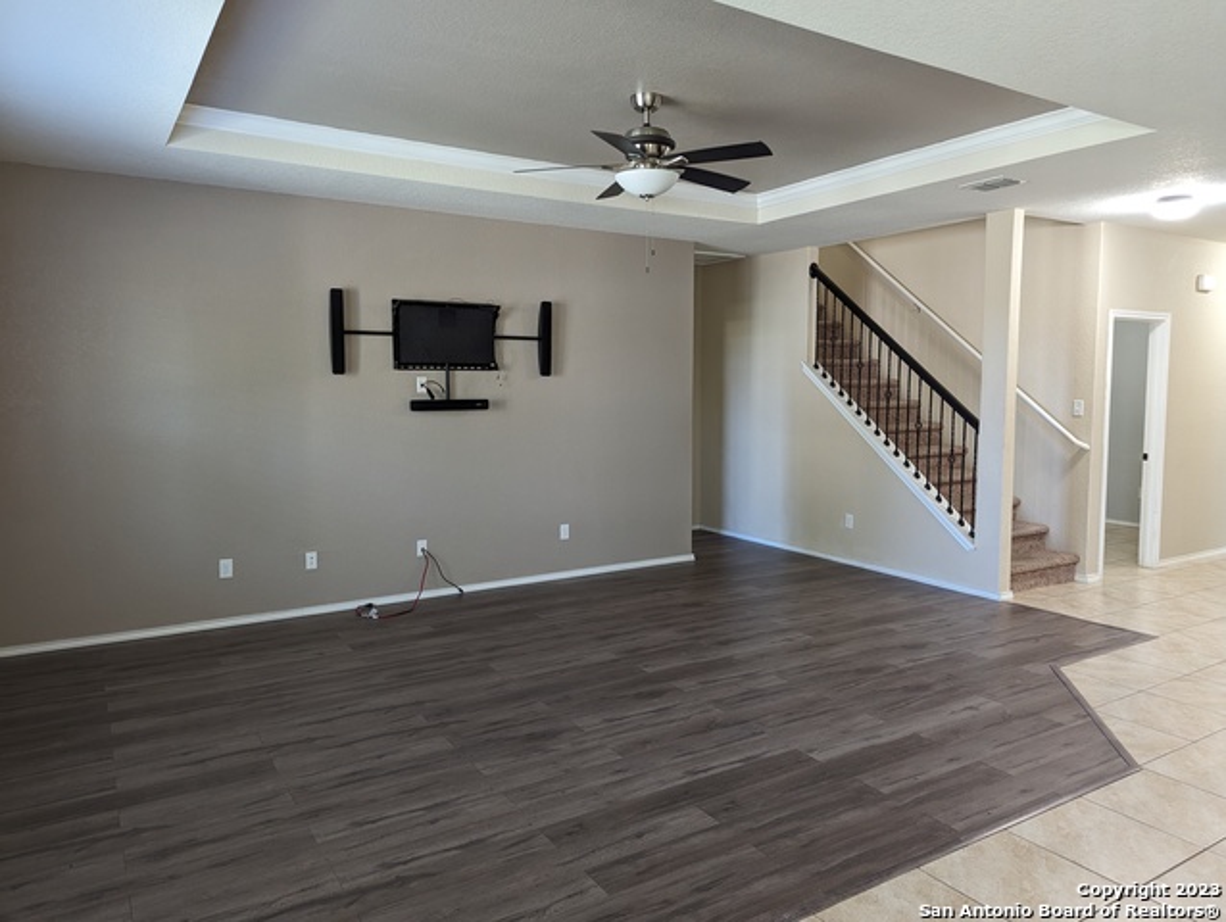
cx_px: 613
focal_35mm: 24
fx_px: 851
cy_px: 461
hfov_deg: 71.5
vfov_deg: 56.9
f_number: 1.85
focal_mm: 6.81
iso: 138
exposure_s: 1/30
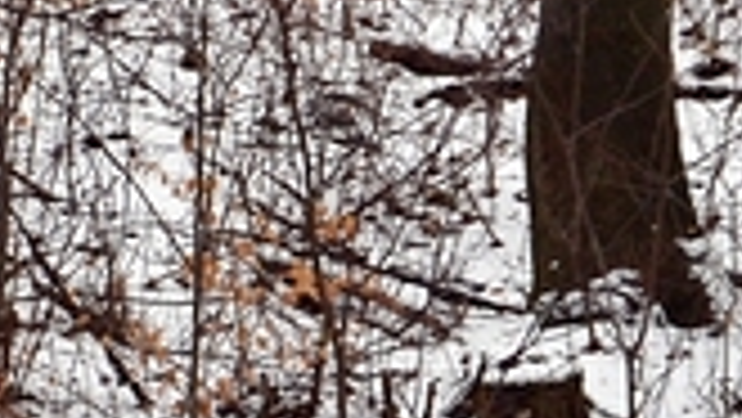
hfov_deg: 3.9
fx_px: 10787
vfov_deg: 2.2
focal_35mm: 548
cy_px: 962
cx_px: -589
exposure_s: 1/1000
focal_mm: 50
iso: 400
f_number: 5
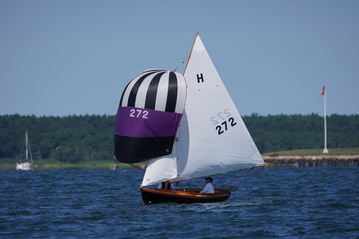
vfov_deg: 2.2
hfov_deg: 3.3
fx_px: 6296
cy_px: 120
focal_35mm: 632
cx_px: 180
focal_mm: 421
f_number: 6.3
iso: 160
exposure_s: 1/1600
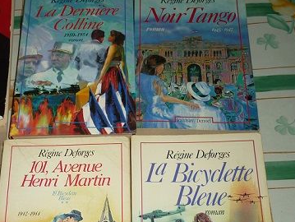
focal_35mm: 53
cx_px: 78
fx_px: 452
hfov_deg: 35.4
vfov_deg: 27.1
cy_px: 175
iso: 100
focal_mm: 5.5
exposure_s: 1/30
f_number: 2.8
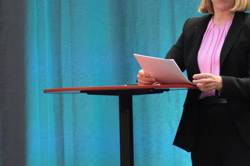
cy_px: 23
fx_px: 4062
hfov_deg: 3.5
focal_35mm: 585
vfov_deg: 2.3
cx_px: 214
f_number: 5.6
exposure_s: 1/500
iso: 4500
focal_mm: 200
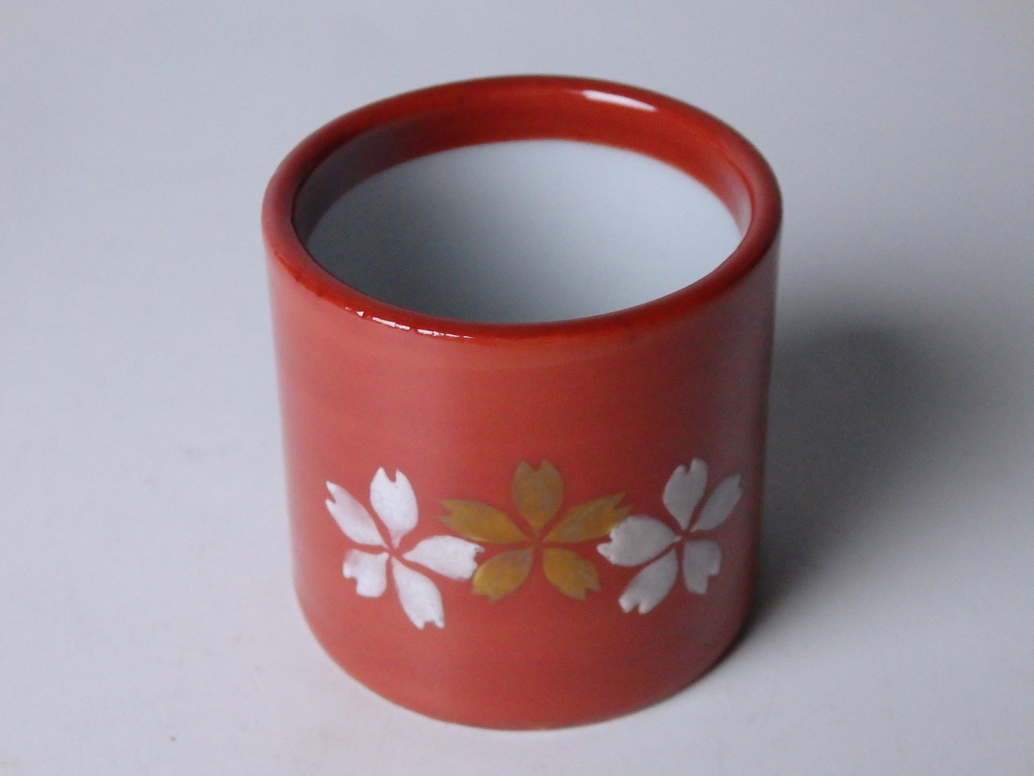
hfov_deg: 29.4
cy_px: 388
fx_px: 1971
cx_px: 517
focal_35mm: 66
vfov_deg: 22.3
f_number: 4.4
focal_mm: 11.9
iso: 1600
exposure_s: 1/200
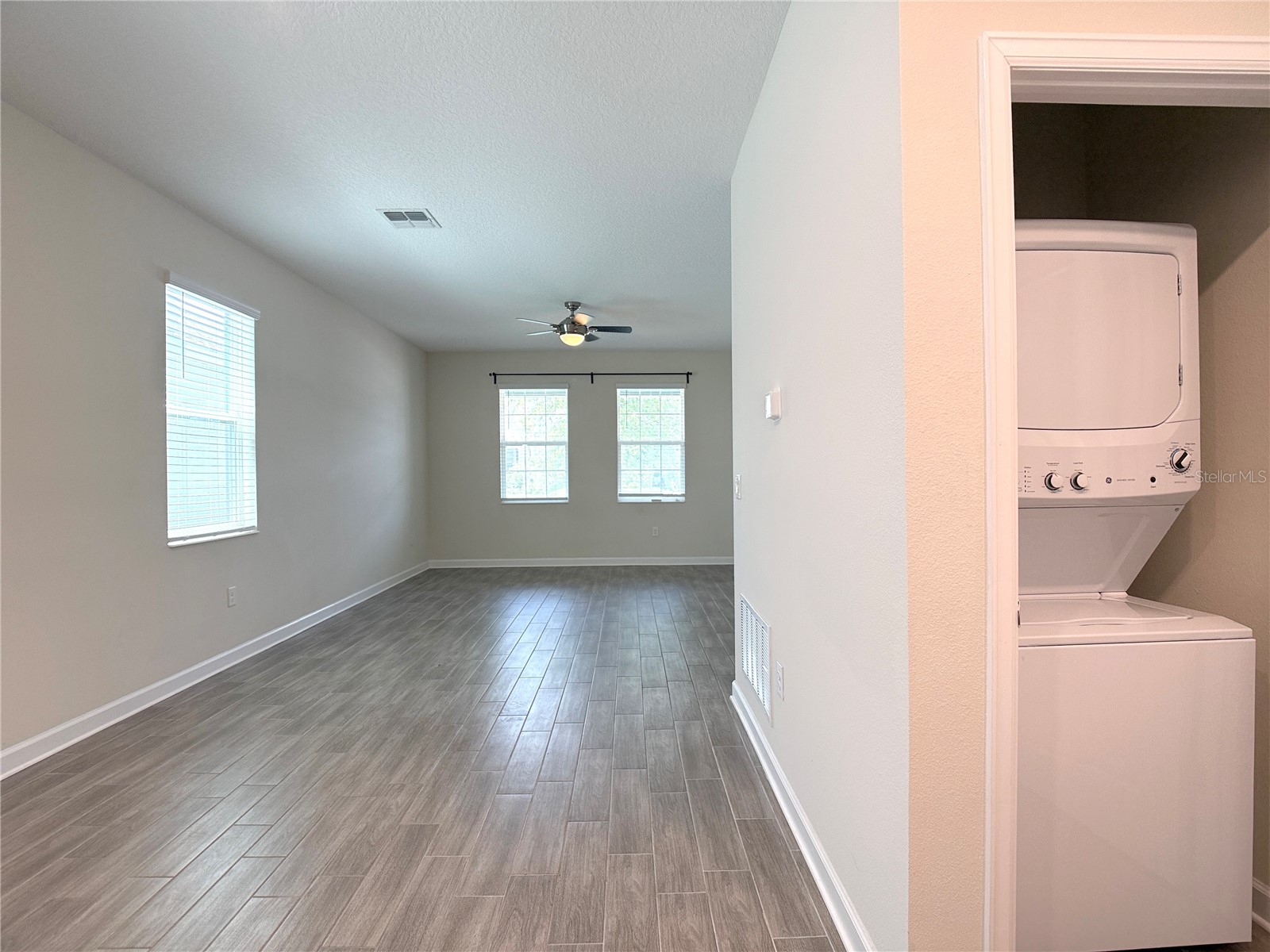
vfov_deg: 56.8
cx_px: 635
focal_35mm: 24
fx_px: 881
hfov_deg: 71.6
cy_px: 476
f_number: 1.78
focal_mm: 6.76
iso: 200
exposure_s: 1/218
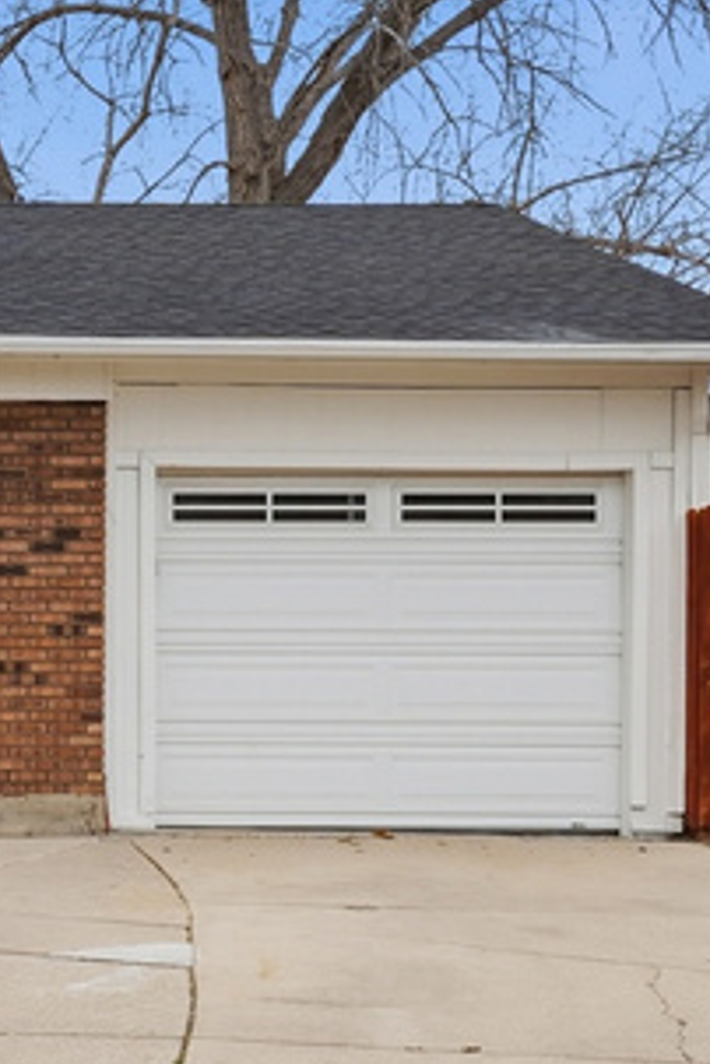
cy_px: 679
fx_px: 2446
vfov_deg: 24.5
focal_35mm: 83
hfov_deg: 14.4
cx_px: -587
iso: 250
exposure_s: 1/1000
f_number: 10
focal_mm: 24.5
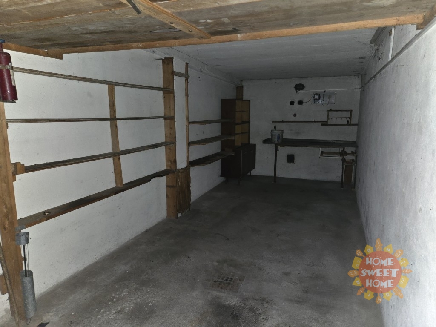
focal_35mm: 23
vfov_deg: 58.9
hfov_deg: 73.9
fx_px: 290
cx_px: 218
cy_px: 164
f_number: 1.8
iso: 250
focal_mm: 5.4
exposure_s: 1/12
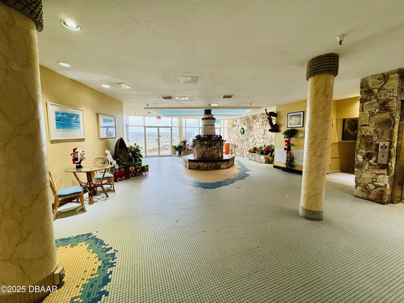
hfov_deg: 102.1
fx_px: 163
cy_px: 152
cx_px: 202
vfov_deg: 85.7
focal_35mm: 14
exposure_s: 1/120
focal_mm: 2.22
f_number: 2.2
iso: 250
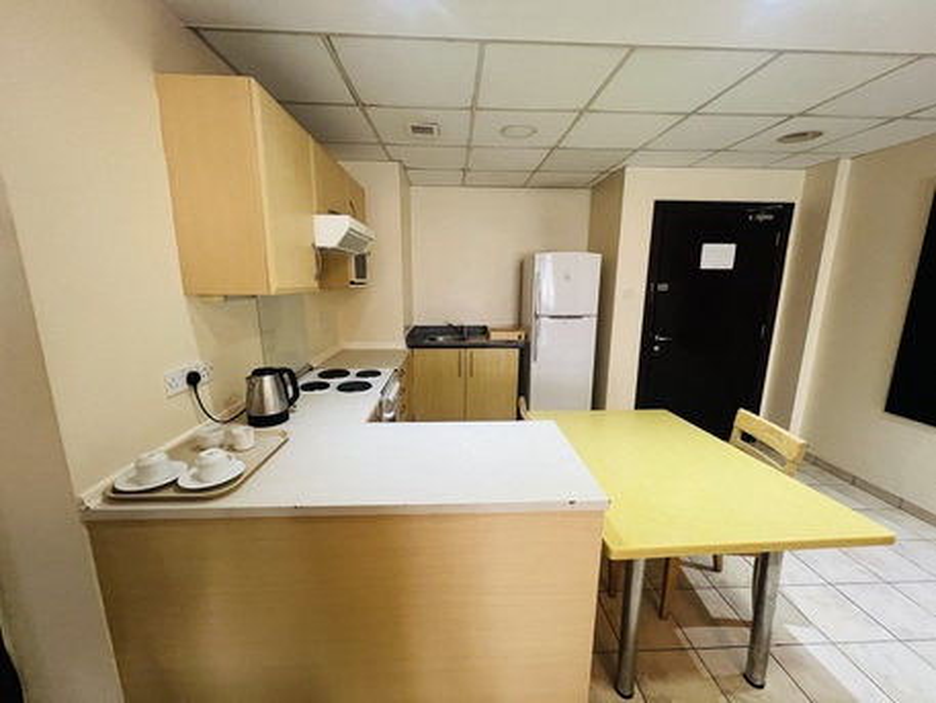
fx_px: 352
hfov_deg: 106.2
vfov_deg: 89.9
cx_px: 468
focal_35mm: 13
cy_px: 352
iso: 250
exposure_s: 1/50
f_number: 1.8
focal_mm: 1.57
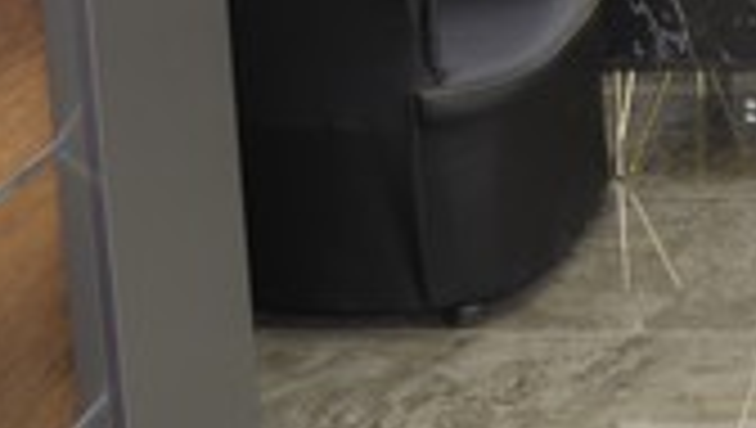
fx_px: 2389
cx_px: 994
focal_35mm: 119
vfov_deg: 9.8
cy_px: -279
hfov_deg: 16.9
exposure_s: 1/125
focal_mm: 18
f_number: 3.5
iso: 400
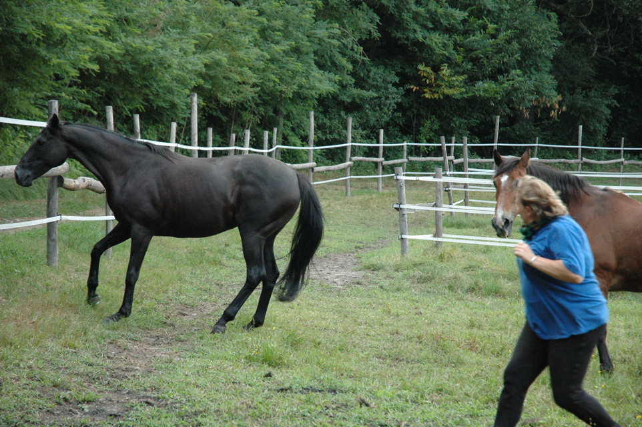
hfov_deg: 19.5
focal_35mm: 105
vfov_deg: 13.0
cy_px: 214
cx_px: 321
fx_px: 1871
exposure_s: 1/180
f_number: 4.5
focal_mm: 70
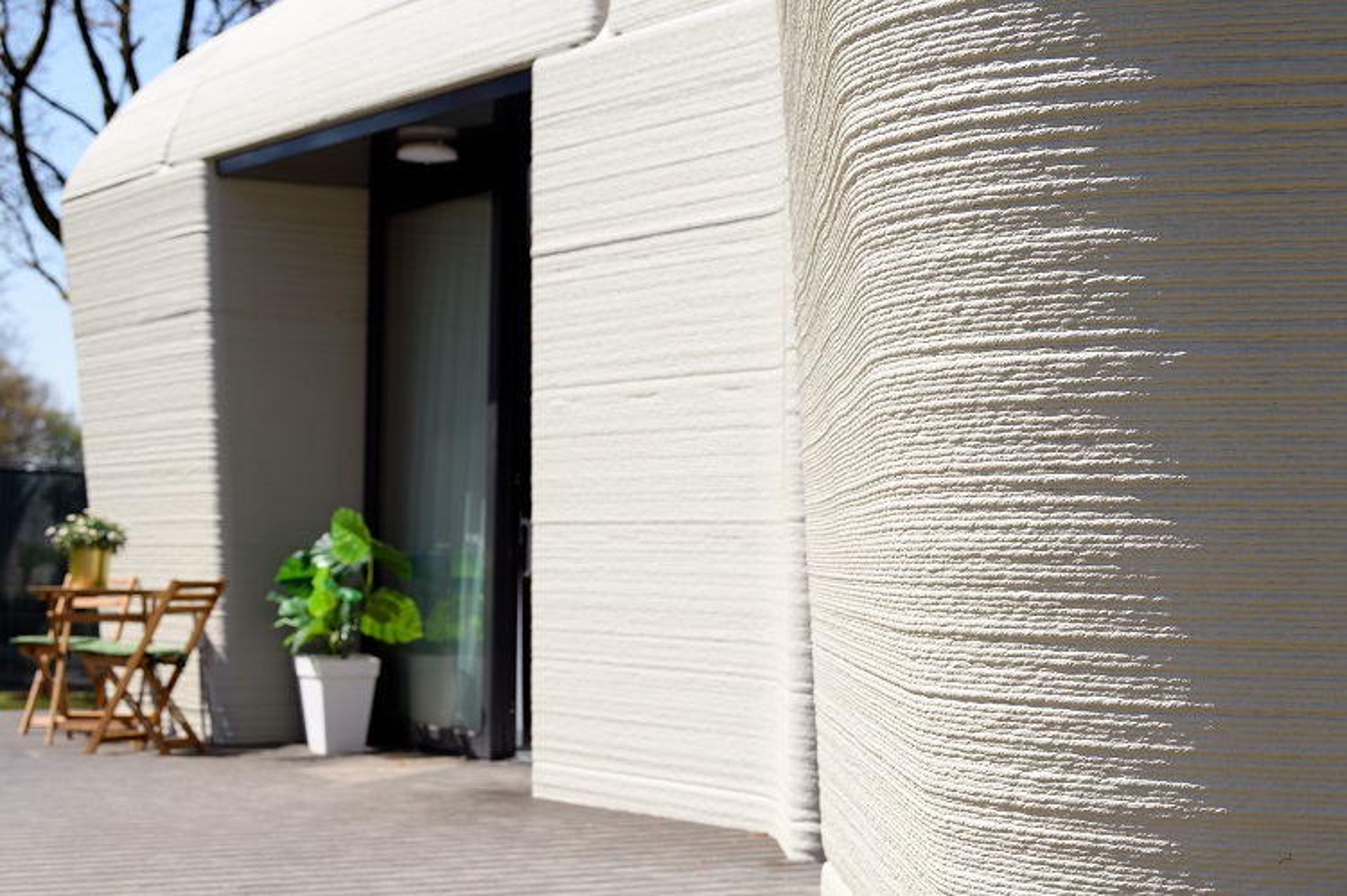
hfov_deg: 28.9
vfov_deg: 19.4
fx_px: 2617
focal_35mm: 70
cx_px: 674
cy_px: 448
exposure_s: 1/800
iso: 200
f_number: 5.6
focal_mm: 70
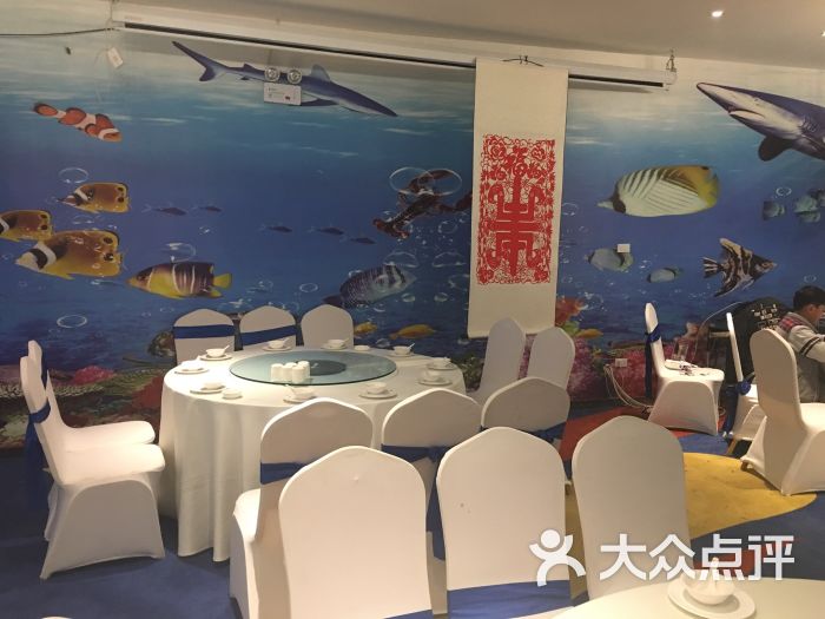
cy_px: 310
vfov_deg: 48.2
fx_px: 691
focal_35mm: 29
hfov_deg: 61.7
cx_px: 412
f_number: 2.2
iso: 100
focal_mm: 4.15
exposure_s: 1/17
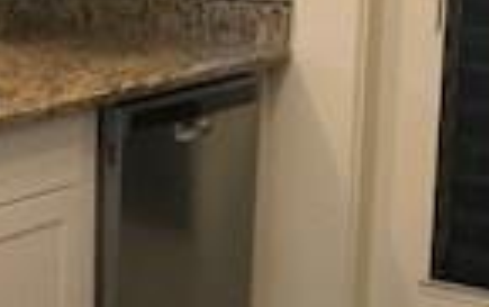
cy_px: 67
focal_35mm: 131
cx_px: -202
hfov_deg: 15.0
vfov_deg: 10.0
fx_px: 1748
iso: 40
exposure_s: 1/24
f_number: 1.8
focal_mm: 3.99
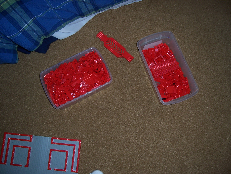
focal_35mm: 36
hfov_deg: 51.4
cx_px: 116
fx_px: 240
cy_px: 87
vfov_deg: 39.7
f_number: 3
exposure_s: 1/60
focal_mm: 6
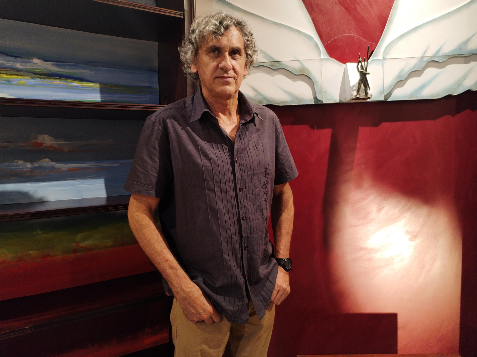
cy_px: 178
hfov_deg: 61.7
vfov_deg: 48.2
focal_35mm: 29
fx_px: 400
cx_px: 238
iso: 347
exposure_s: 1/33.3
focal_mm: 4.75
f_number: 1.8
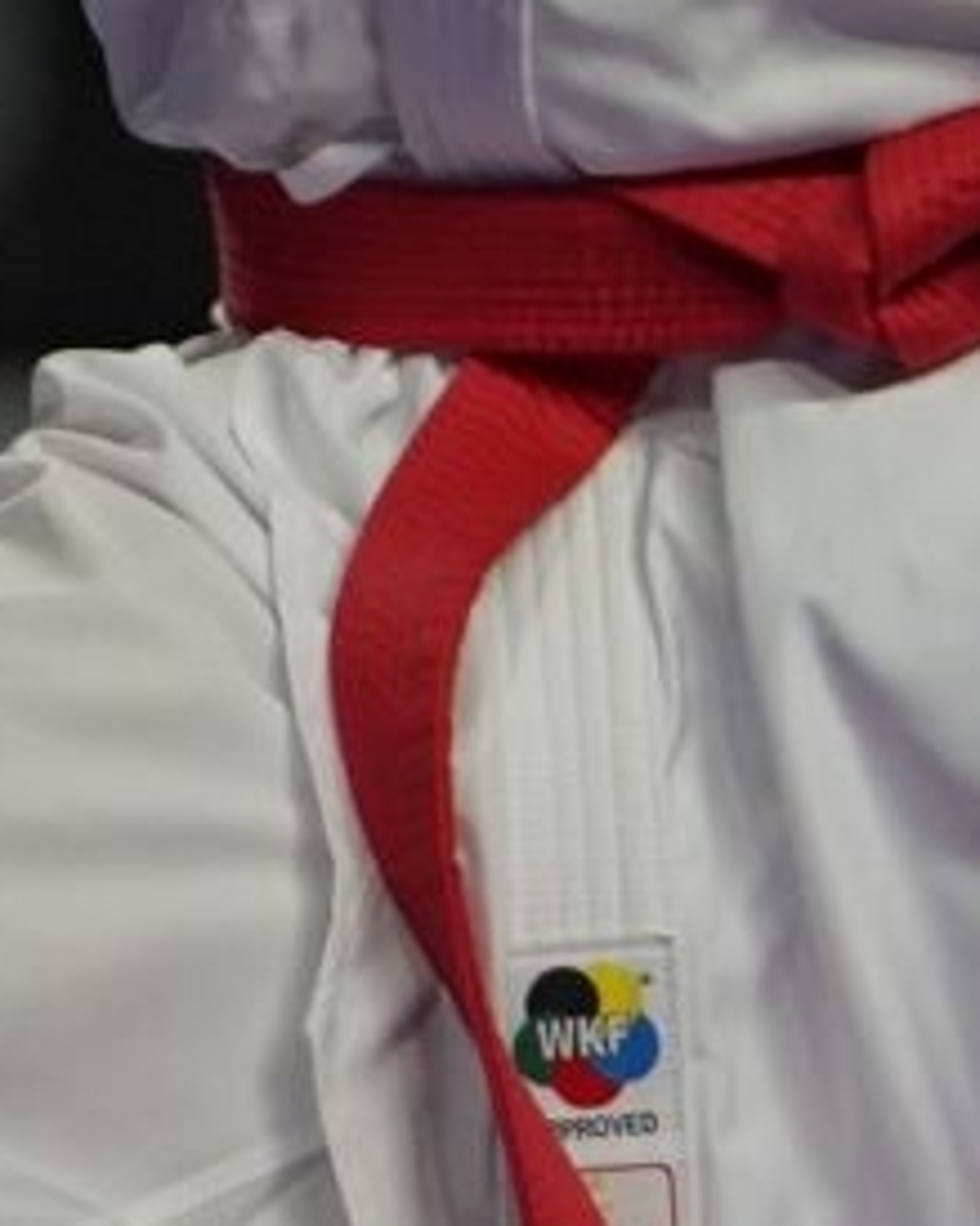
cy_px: -823
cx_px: 2349
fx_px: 64461
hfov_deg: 0.9
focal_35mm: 1777
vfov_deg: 1.1
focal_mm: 192
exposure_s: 1/1000
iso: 800
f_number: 2.8
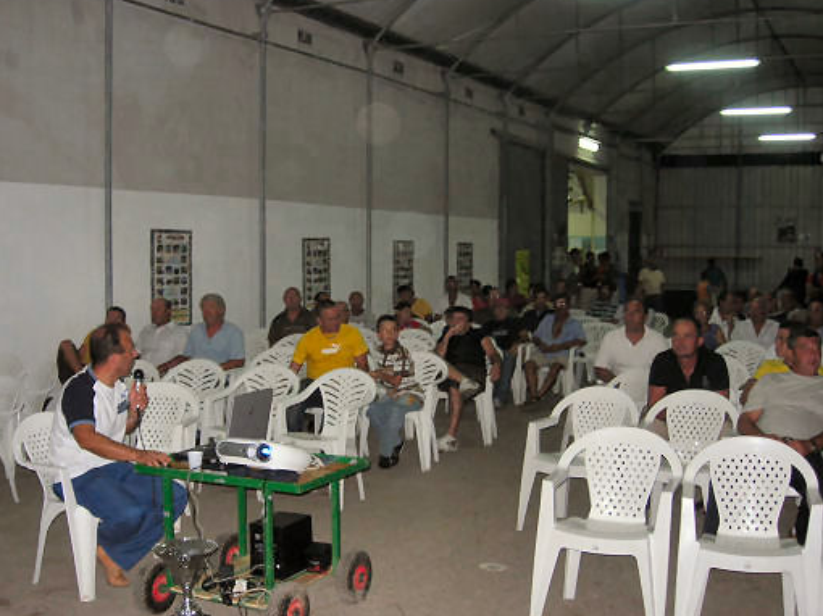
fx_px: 1046
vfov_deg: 32.8
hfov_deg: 42.9
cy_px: 332
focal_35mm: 44
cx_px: 370
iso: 90
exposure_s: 1/60.1
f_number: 2.8
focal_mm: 7.8
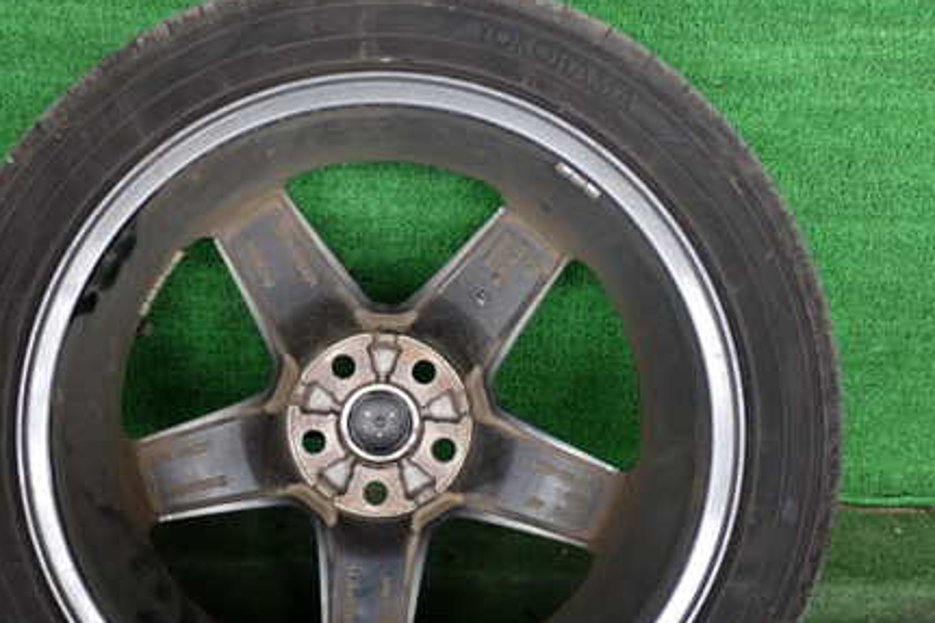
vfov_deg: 24.5
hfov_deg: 36.1
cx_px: 371
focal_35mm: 55
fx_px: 1428
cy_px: 425
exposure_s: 1/125
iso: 250
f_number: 2.7
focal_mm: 6.83
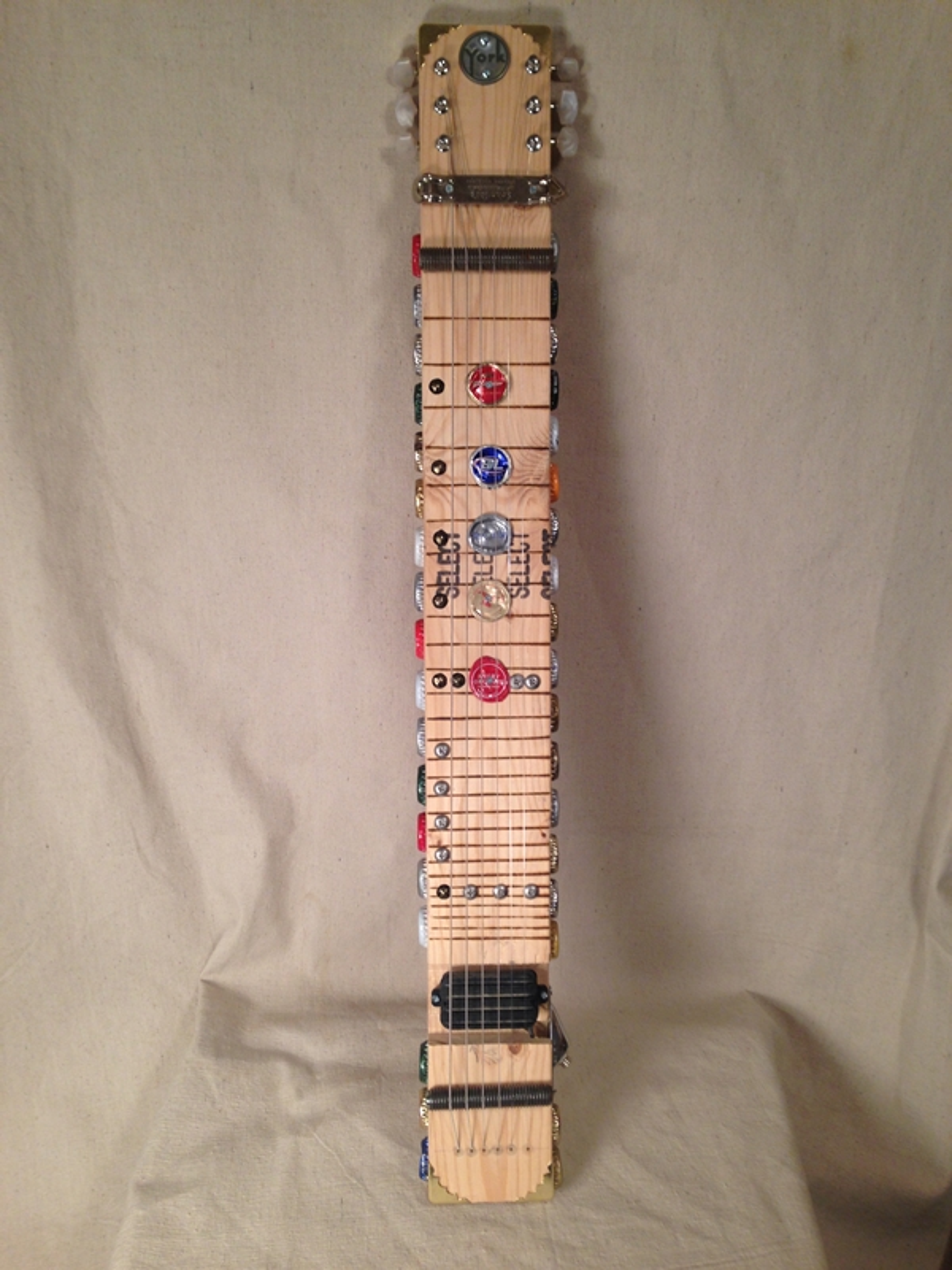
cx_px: 476
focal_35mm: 33
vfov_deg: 55.4
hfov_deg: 42.9
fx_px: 1210
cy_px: 635
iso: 50
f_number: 2.4
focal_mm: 4.12
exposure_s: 1/20
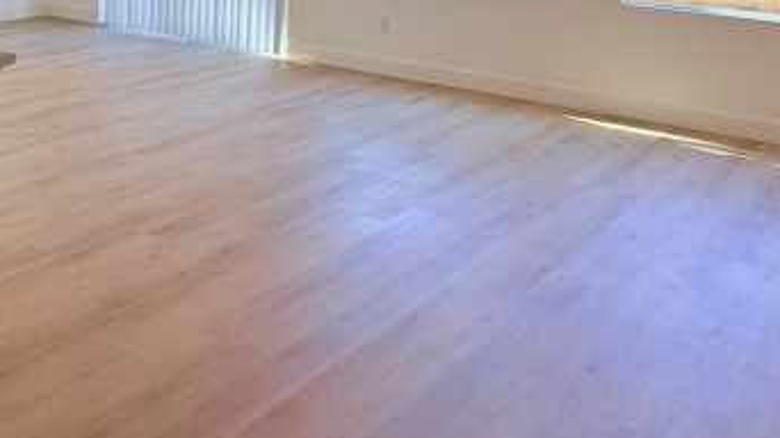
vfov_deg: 23.7
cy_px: 34
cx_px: 217
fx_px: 1013
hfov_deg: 41.2
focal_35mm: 49
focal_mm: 6.76
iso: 80
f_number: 1.78
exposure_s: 1/173
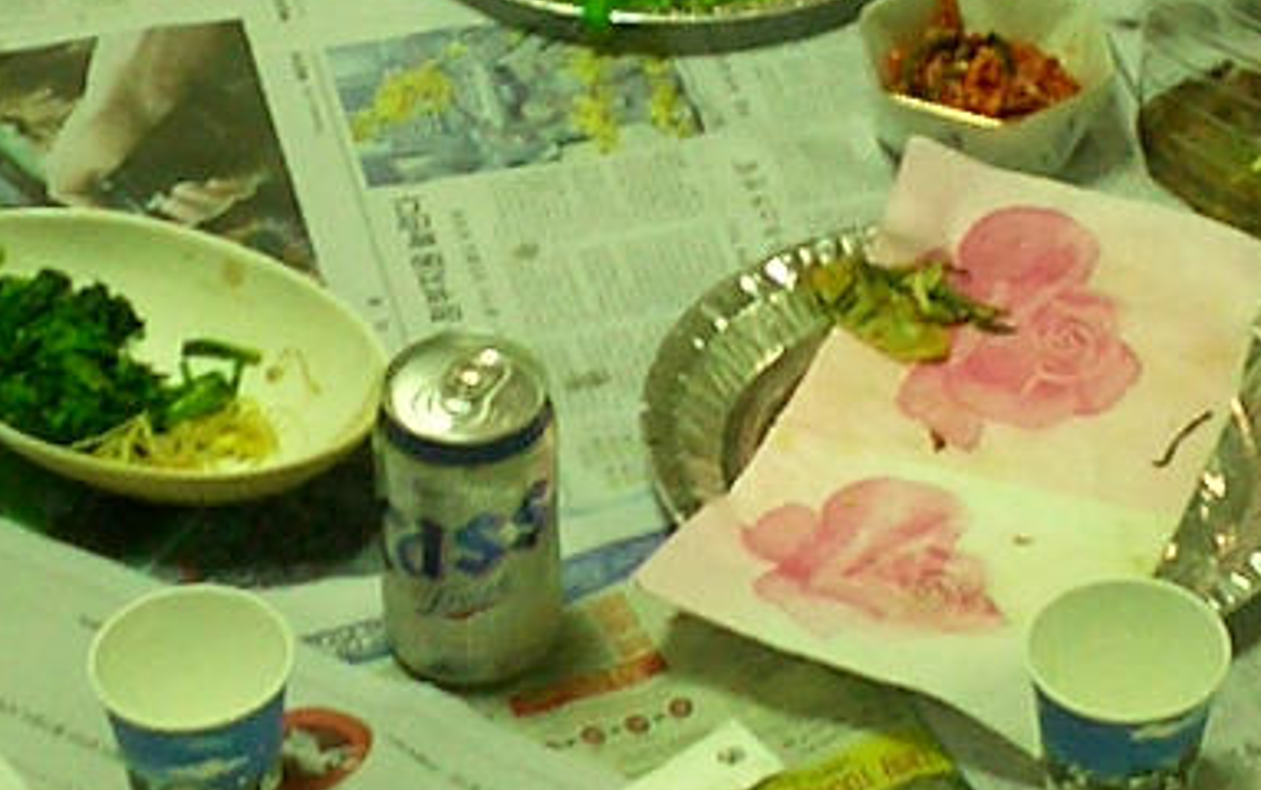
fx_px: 4505
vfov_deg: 10.0
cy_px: 165
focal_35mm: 131
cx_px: 626
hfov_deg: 15.9
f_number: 3.5
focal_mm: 5.6
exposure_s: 1/20
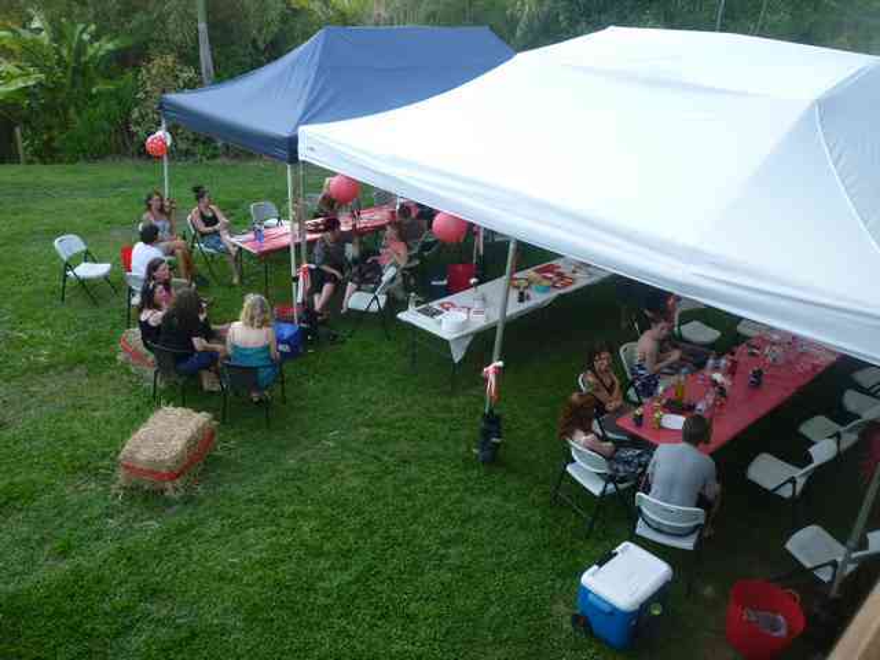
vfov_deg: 48.2
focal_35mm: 29
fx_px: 737
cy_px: 330
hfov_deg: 61.7
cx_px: 440
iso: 100
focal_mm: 5.2
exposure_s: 1/30
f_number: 3.3
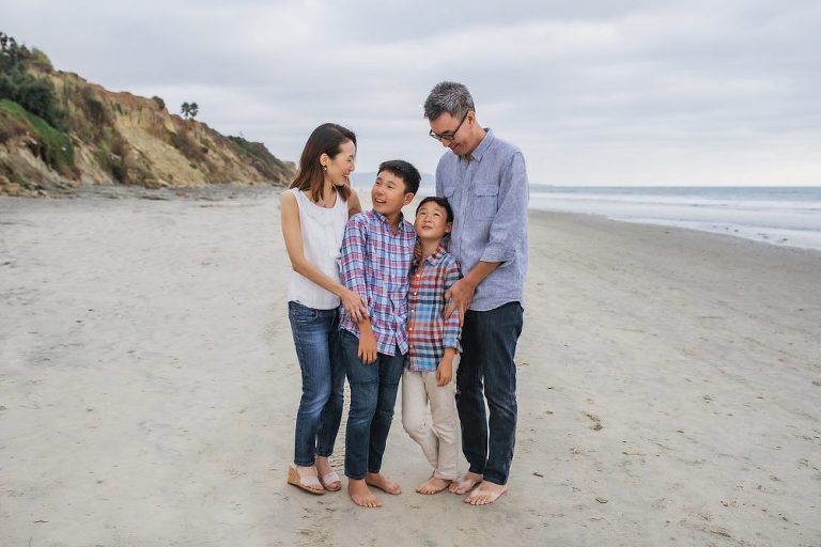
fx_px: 798
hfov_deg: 54.4
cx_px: 410
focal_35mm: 35
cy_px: 274
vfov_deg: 37.9
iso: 500
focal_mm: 35
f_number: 3.5
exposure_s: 1/100
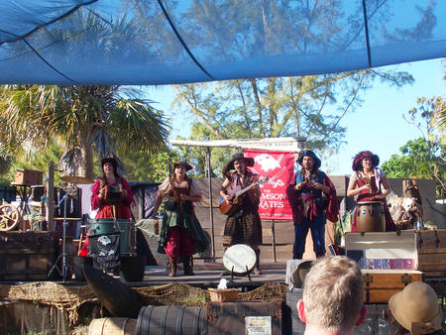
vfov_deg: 31.5
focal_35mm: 46
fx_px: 593
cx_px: 223
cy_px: 168
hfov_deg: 41.2
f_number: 3.5
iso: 100
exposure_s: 1/500
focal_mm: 9.8
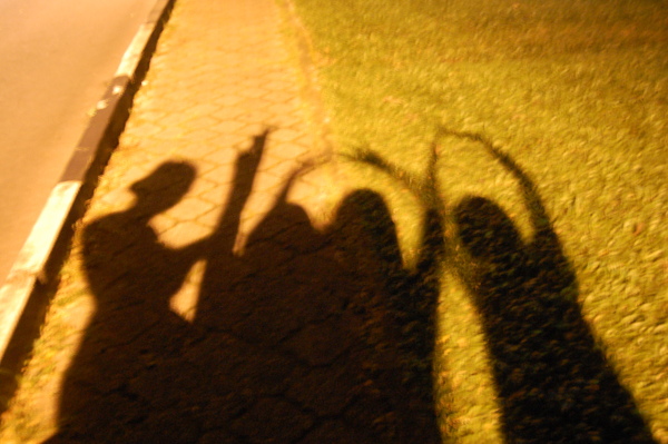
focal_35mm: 30
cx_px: 334
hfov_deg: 62.0
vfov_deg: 43.5
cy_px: 222
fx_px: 556
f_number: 3.8
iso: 1600
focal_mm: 20
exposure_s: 2.5
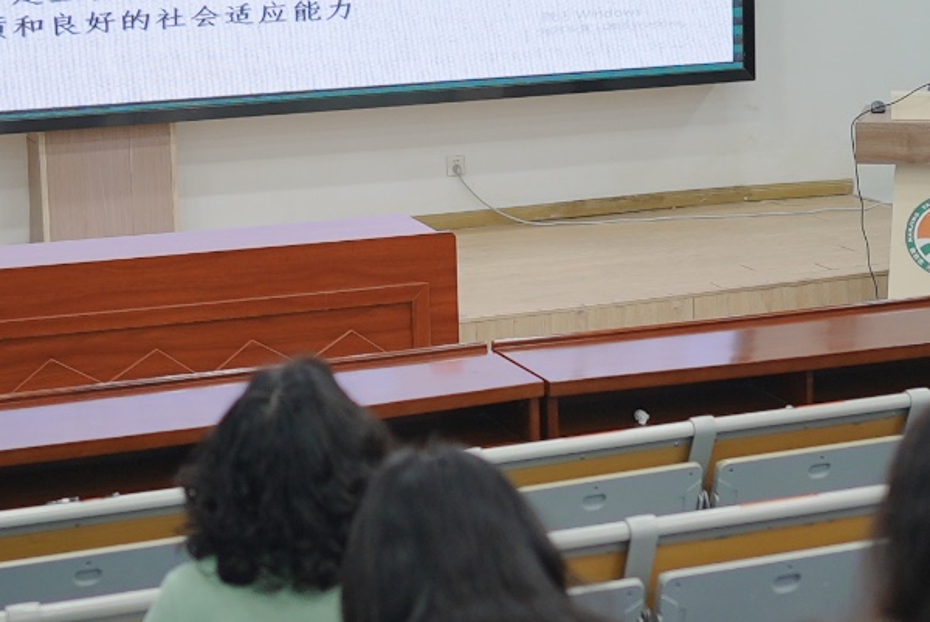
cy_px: 152
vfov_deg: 14.2
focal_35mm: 96
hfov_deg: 21.1
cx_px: 645
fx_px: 2482
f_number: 1.4
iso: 200
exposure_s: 1/250
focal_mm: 24
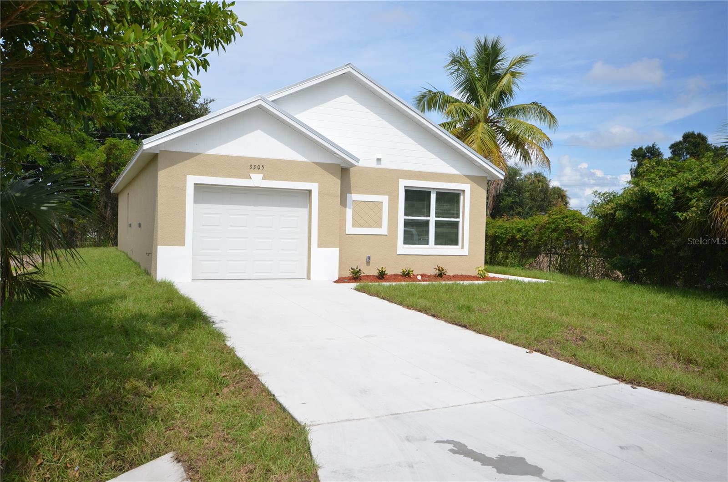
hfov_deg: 62.0
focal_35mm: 30
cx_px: 364
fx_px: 605
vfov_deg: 43.4
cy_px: 241
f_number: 8
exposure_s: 1/250
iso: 100
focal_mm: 20
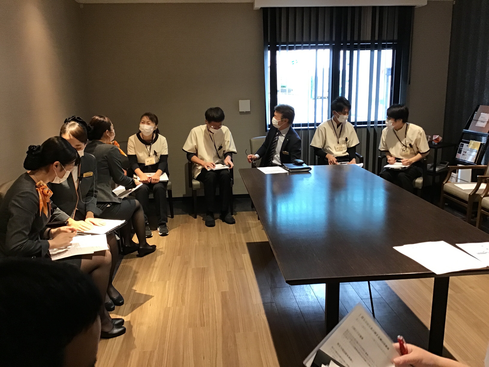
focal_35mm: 31
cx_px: 244
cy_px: 184
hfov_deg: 58.4
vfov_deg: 45.4
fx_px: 438
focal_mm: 3.3
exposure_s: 1/30
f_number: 2.4
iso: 125
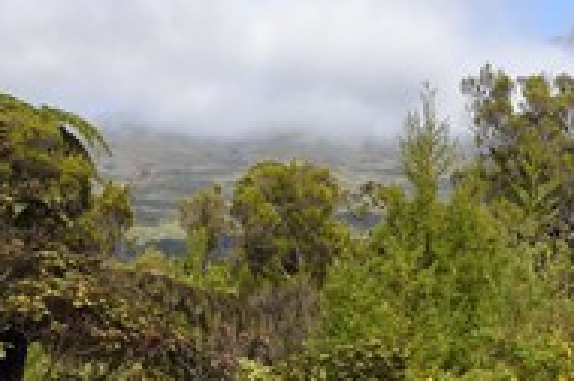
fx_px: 2467
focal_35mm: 155
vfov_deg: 8.8
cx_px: 529
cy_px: 169
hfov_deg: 13.1
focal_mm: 70
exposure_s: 1/320
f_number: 11
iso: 200
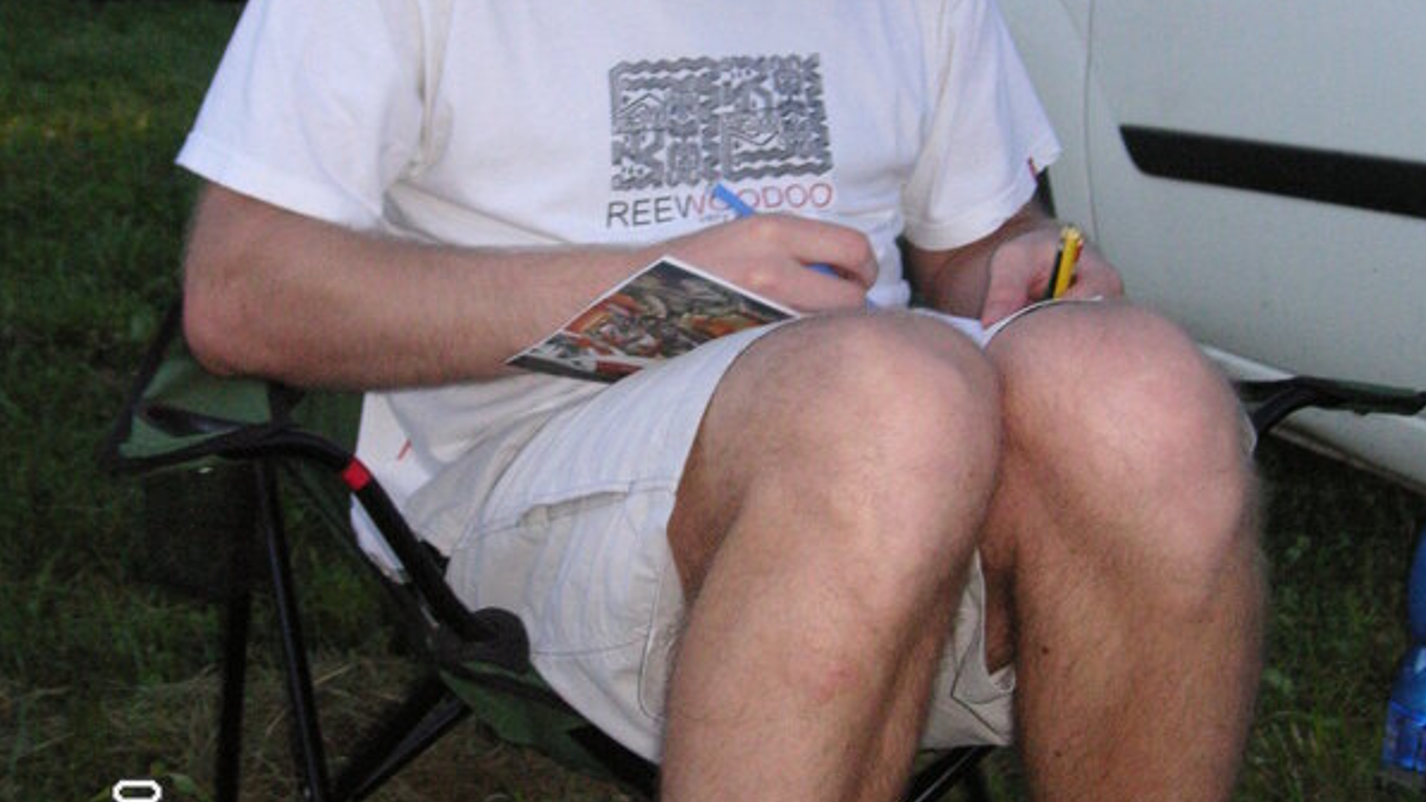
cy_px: 279
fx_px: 2761
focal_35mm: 73
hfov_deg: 29.0
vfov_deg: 16.5
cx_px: 714
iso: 160
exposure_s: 1/45
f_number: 3.4
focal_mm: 8.4
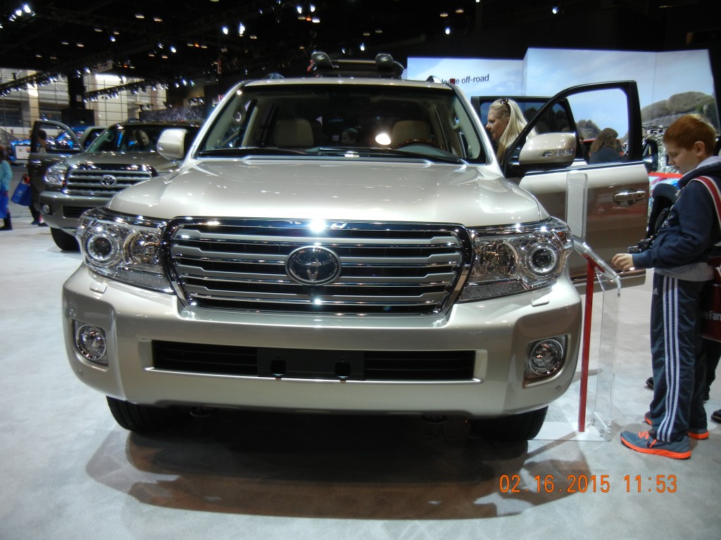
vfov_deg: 46.8
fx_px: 625
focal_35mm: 30
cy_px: 270
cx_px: 360
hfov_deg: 60.0
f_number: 3.5
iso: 160
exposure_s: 1/77.8
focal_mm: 5.4
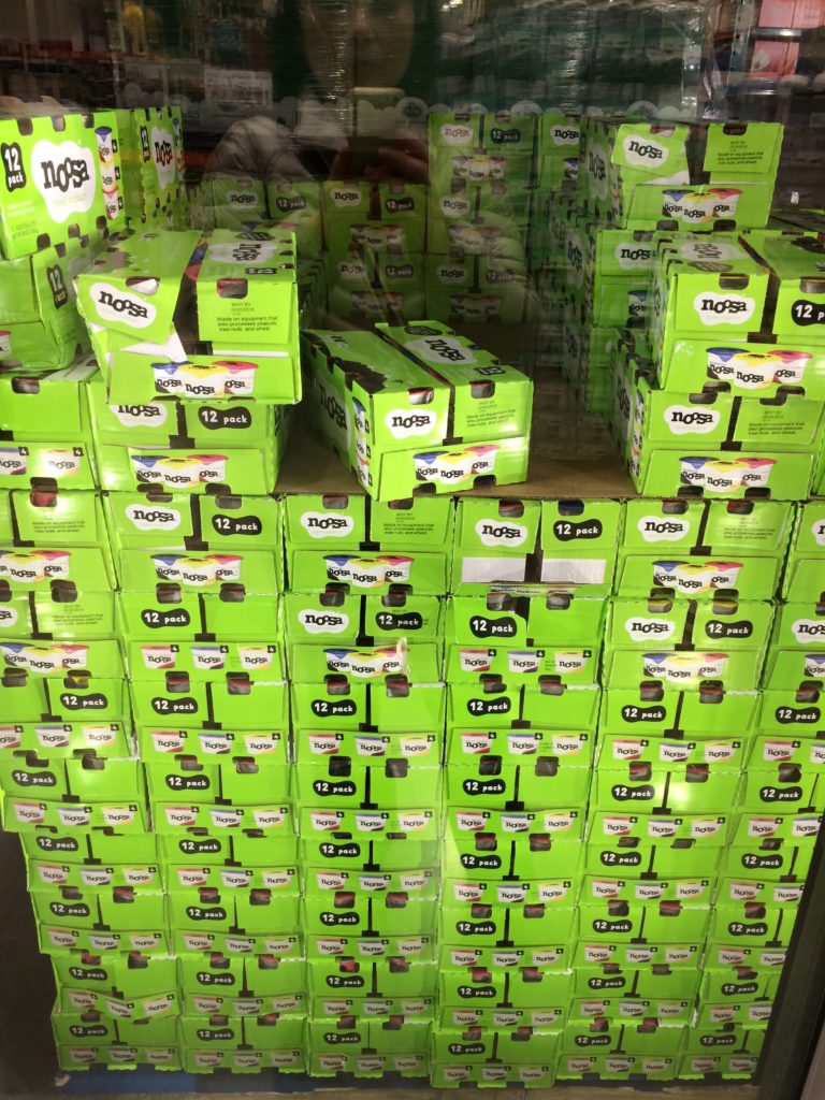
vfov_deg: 61.7
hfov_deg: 48.2
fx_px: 922
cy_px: 550
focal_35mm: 29
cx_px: 412
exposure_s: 1/30
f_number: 2.2
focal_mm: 4.15
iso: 50
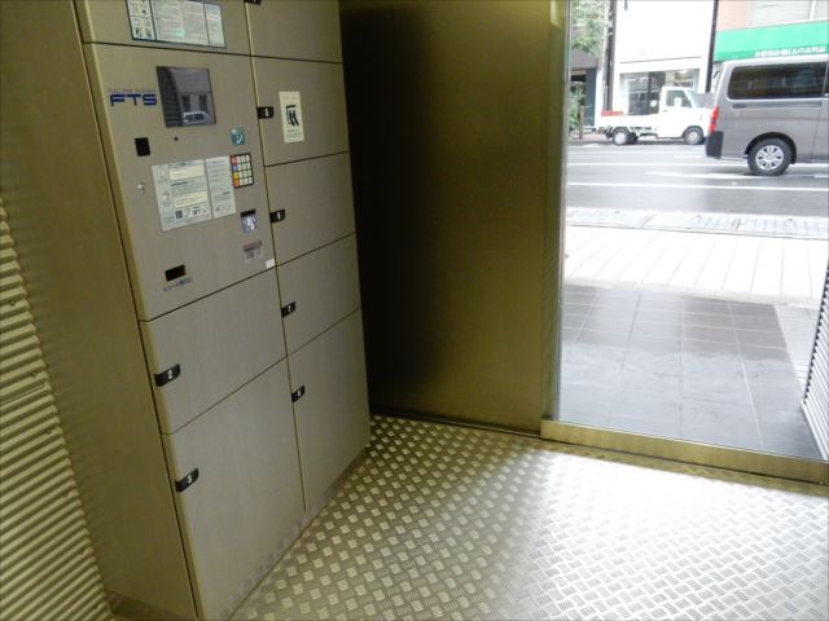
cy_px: 310
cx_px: 414
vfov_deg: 54.9
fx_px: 599
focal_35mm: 25
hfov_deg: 69.4
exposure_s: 1/8
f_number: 3.7
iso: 200
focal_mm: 4.5
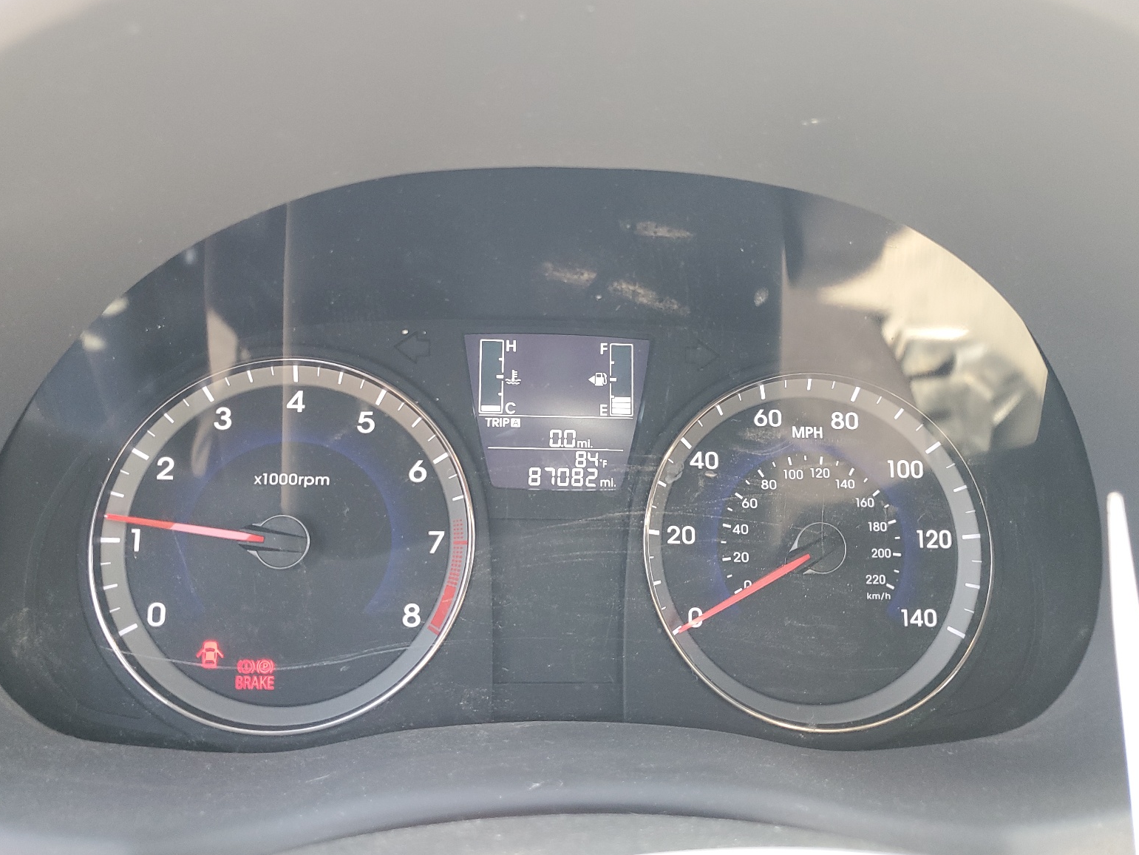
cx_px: 549
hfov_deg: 65.3
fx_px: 888
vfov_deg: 51.4
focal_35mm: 27
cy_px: 433
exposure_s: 1/60.2
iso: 92
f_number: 1.5
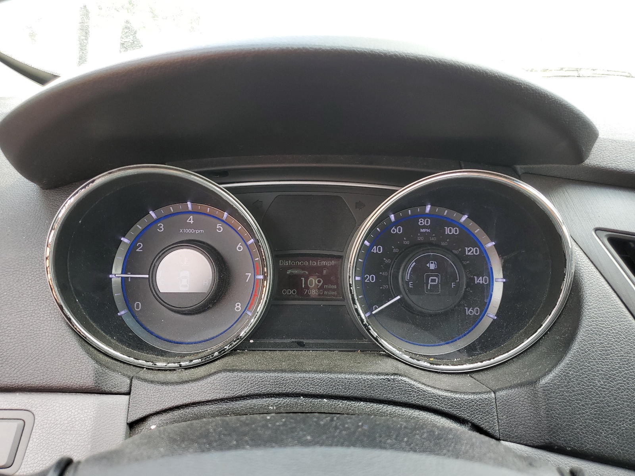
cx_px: 318
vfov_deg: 53.1
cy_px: 238
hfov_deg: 67.3
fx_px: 477
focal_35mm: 26
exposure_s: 1/147
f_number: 1.5
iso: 50
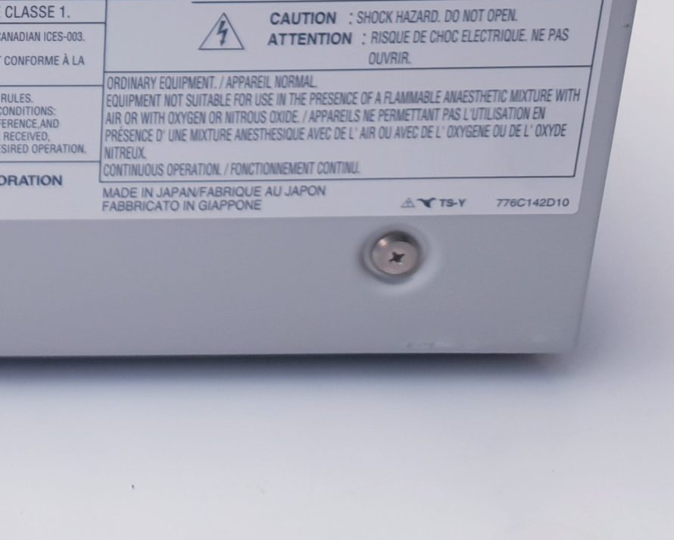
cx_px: -194
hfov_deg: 23.2
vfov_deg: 19.3
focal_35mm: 73
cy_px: -174
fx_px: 1456
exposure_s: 1/100
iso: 64
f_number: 1.5
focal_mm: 4.3
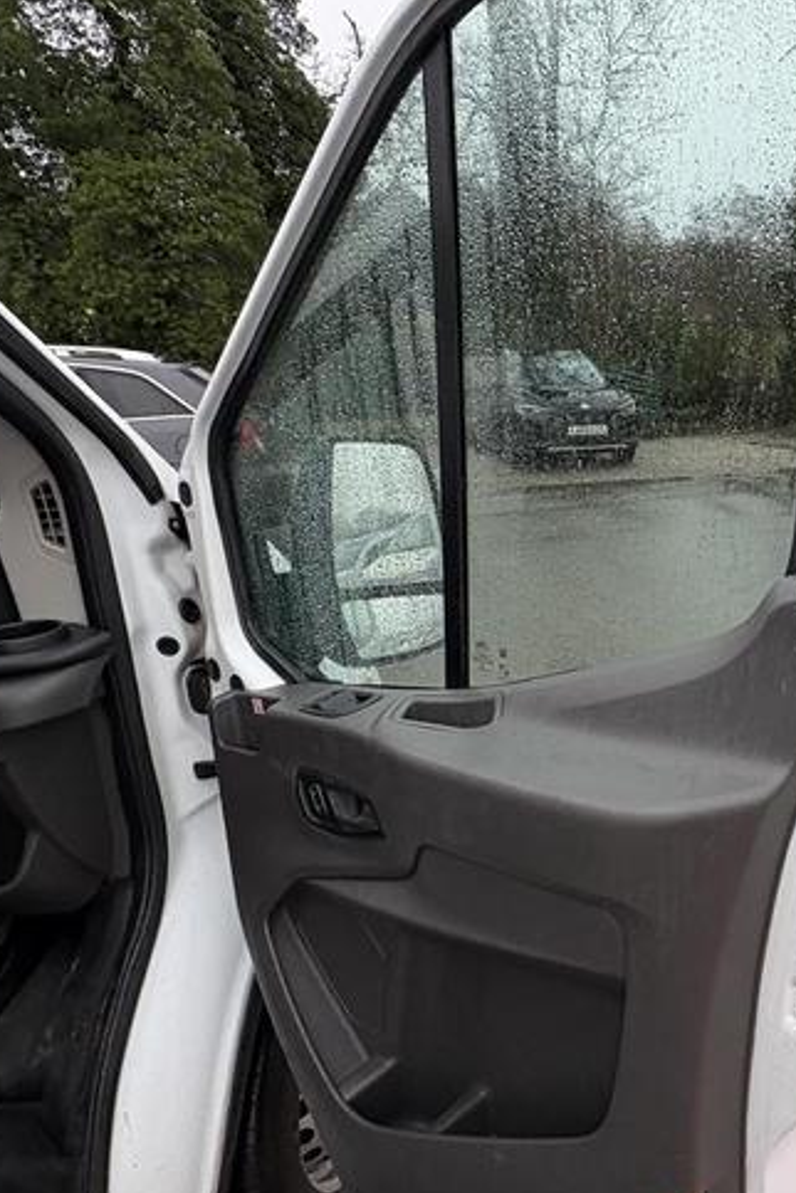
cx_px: 754
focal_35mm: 27
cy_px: 657
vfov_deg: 67.2
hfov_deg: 42.8
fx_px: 895
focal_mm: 2.22
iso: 32
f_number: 2.2
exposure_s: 1/99
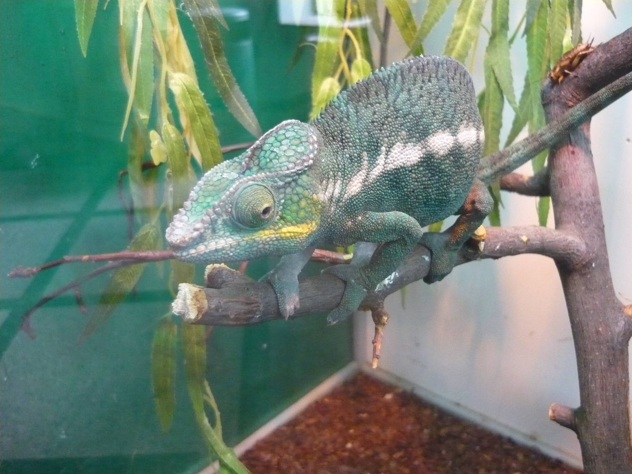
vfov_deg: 42.9
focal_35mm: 33
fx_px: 602
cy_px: 237
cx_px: 316
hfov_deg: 55.4
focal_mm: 5.5
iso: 800
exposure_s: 1/25
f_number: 2.8
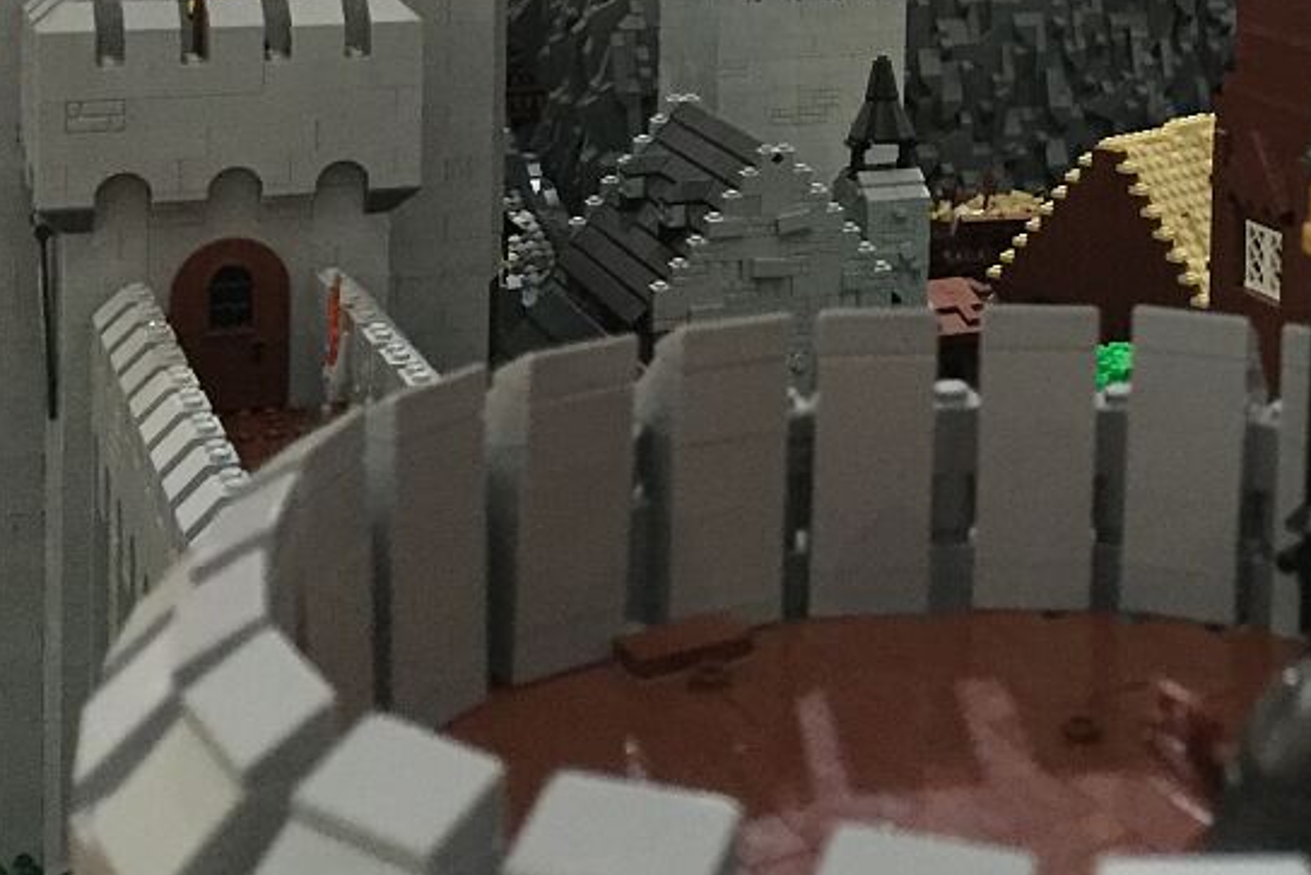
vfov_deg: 19.3
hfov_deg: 29.2
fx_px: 2440
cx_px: 1099
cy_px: -135
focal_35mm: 67
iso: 320
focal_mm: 4.15
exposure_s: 1/17
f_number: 2.2
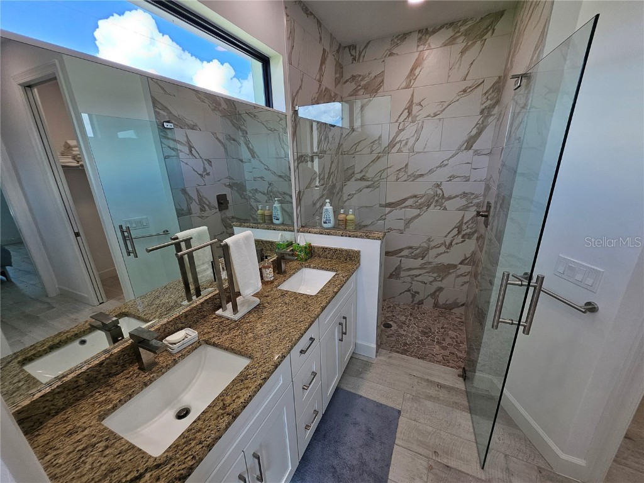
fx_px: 242
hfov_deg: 106.2
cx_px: 322
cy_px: 242
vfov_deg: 89.9
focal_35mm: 13
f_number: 2.2
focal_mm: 1.74
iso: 50
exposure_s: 1/120
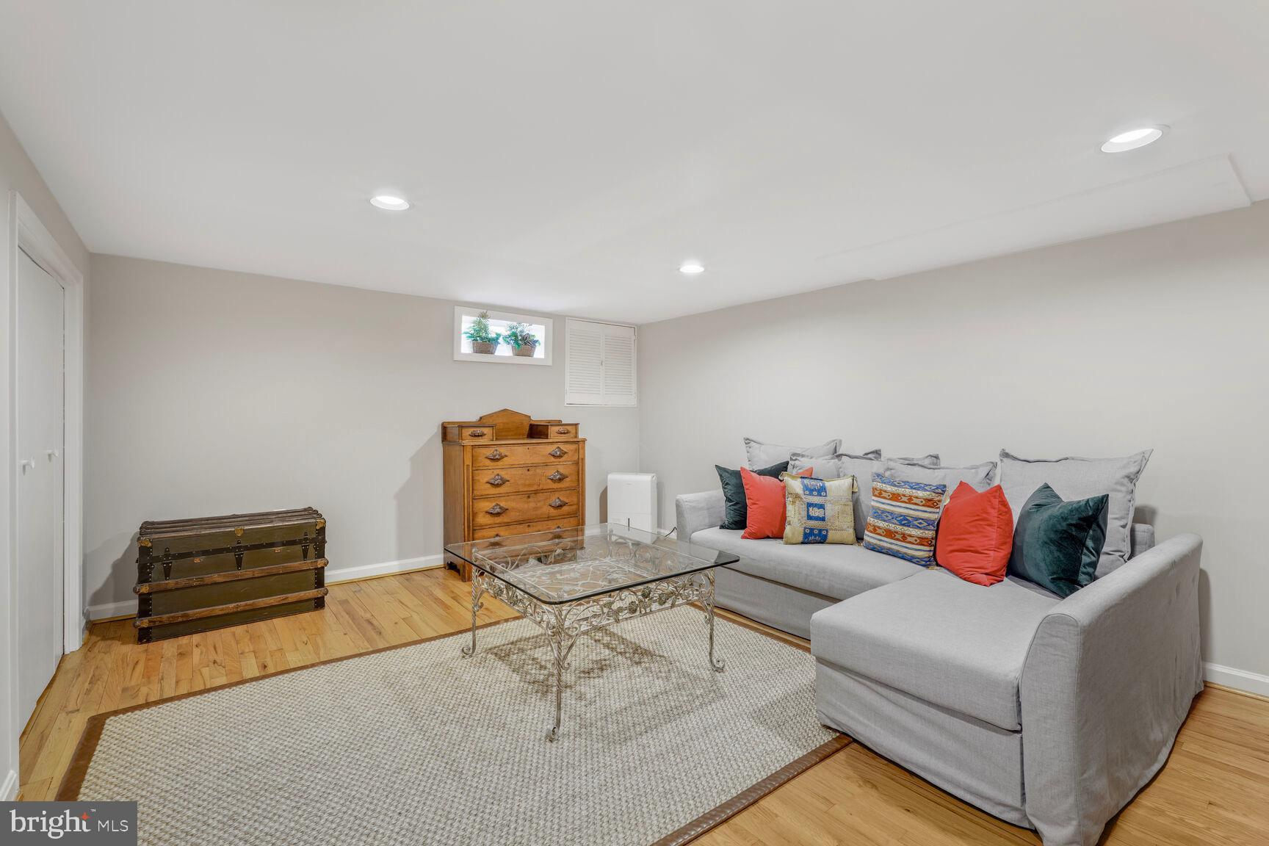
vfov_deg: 73.7
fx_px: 564
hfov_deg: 96.7
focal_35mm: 16
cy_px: 423
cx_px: 634
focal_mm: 16
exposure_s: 3.2
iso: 200
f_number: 8
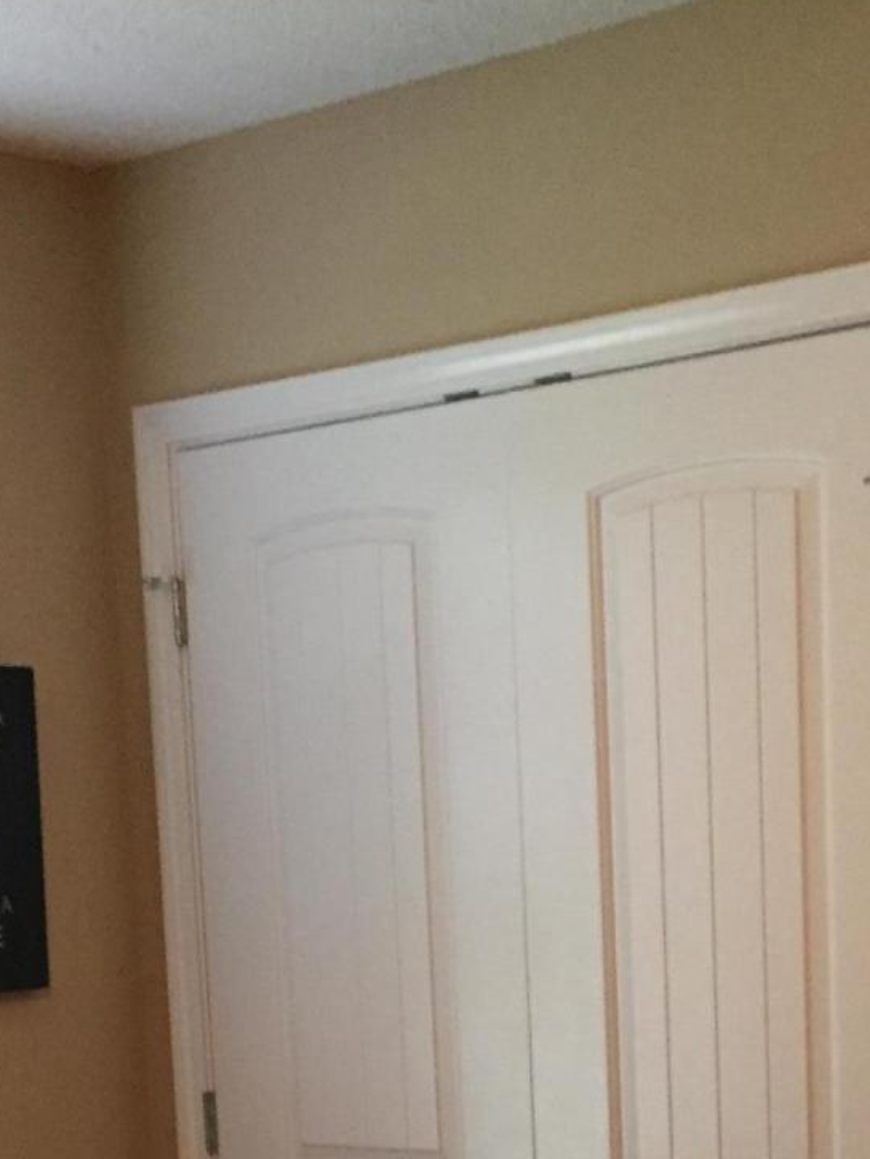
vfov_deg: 22.9
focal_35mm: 80
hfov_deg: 18.4
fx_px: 2680
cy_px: 1300
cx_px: 433
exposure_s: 1/30
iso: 160
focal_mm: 4.15
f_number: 2.2
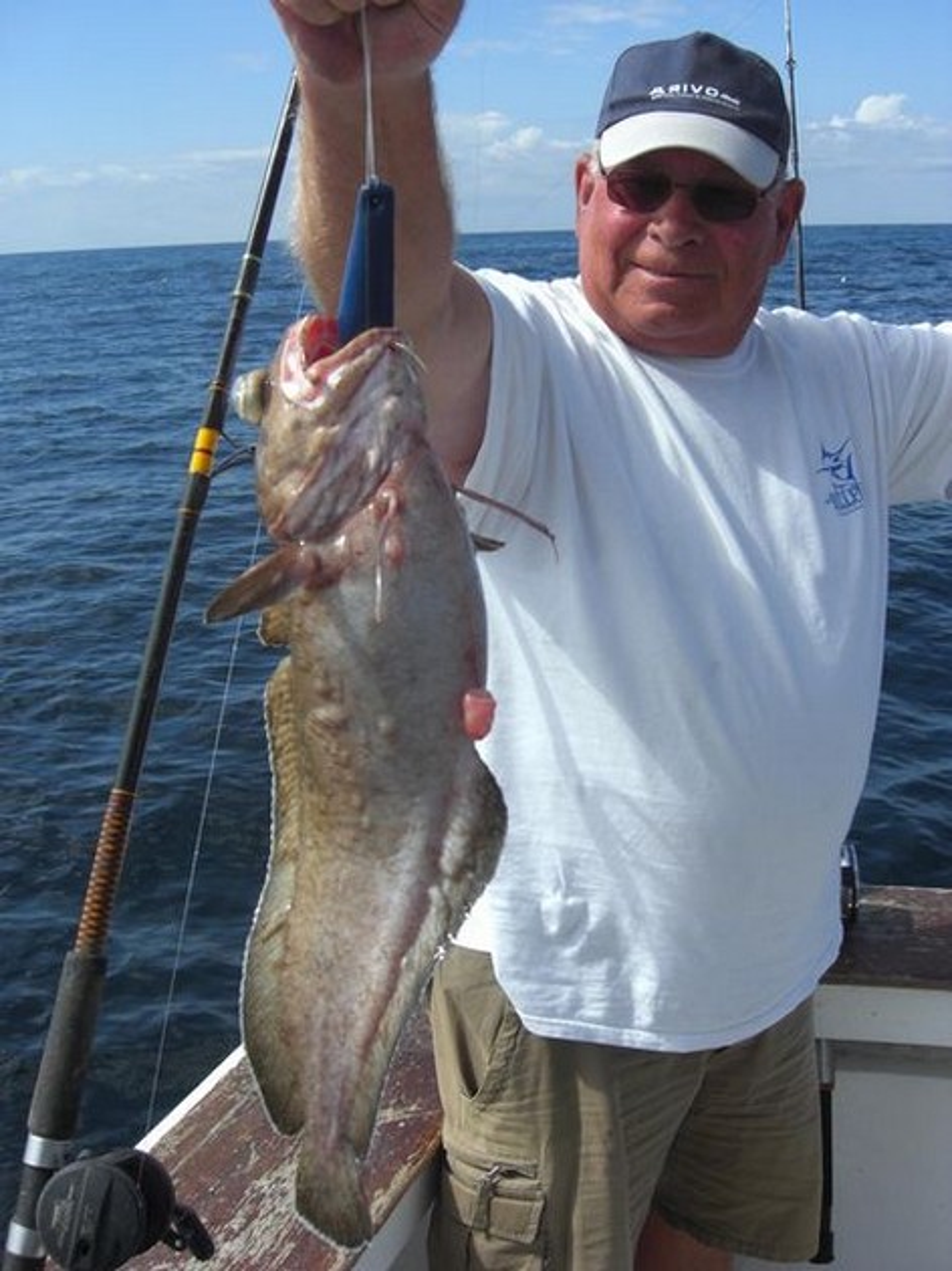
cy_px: 636
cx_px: 476
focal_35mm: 38
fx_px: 1394
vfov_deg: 49.0
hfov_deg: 37.7
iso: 80
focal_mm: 7.9
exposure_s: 1/200
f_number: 8
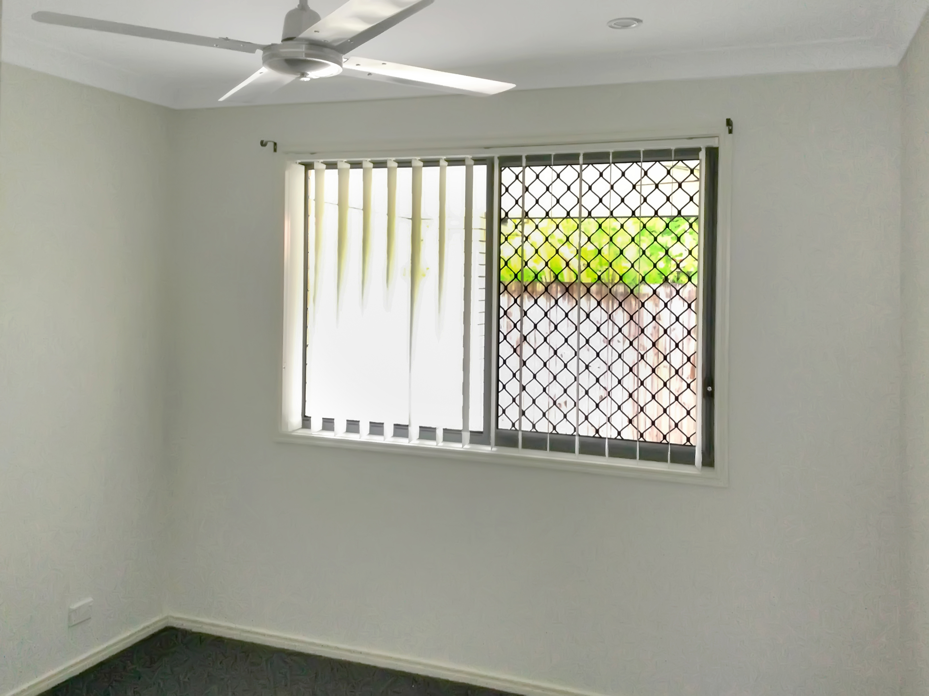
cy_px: 348
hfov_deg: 58.4
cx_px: 464
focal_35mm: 31
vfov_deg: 45.4
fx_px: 832
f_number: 2.4
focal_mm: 3.3
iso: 200
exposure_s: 1/33
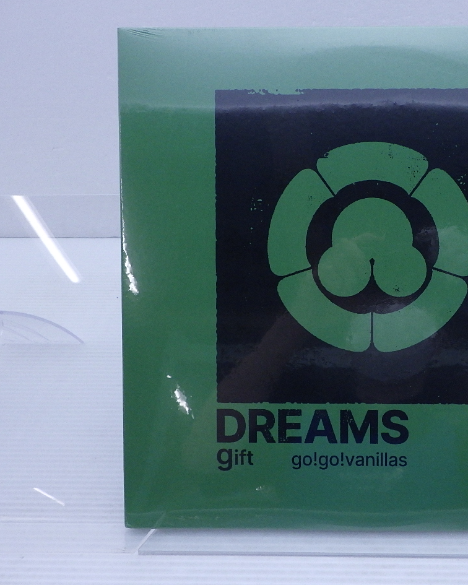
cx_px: 380
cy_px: 290
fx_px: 641
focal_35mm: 37
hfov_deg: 38.5
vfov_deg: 49.1
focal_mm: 5
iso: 400
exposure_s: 1/160
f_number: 4.2
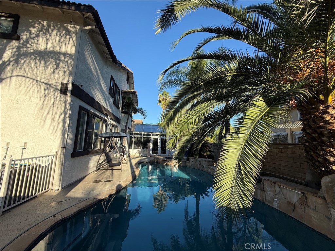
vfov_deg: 85.7
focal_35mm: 14
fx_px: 135
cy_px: 126
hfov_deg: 102.1
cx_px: 168
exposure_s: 1/760
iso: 64
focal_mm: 2.22
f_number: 2.2
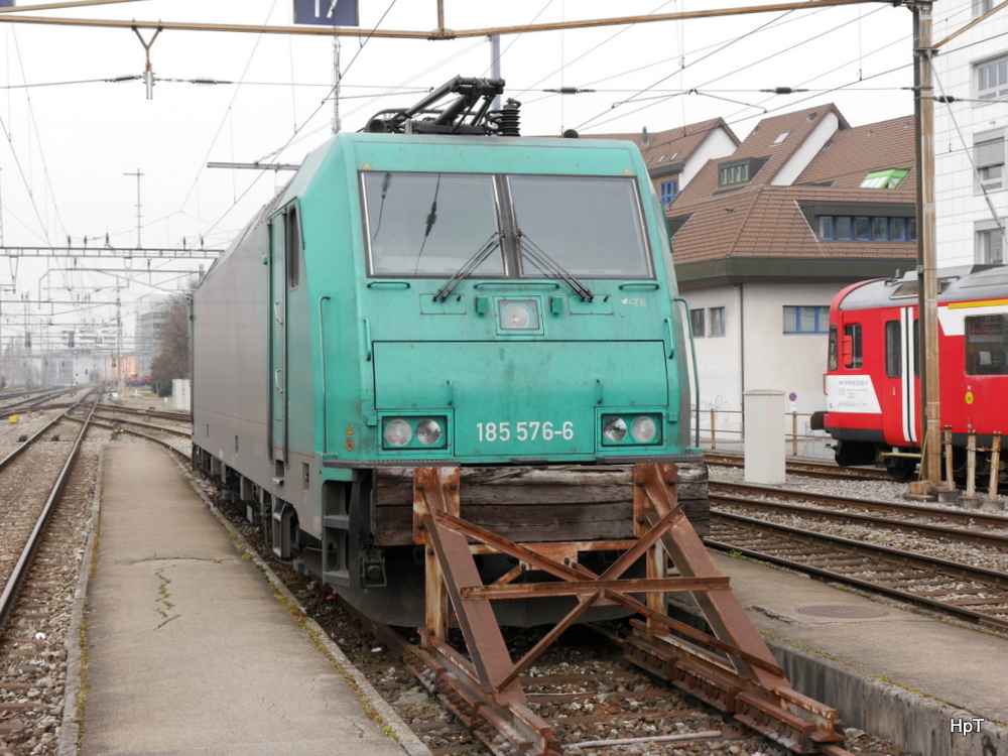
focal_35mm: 56
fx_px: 1631
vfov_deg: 26.1
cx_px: 504
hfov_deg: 34.3
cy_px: 378
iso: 160
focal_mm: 28
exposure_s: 1/200
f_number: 7.1
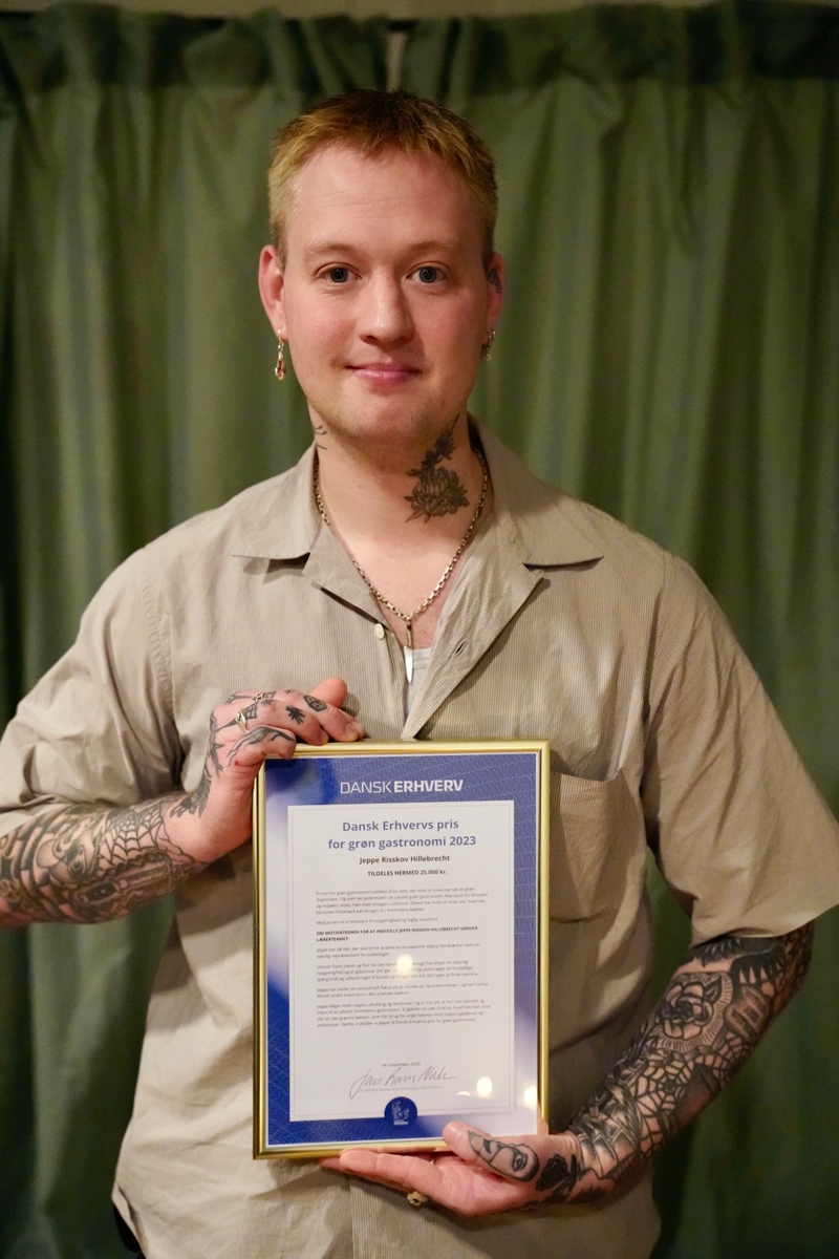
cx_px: 420
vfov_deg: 40.6
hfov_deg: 27.7
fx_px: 1702
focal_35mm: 49
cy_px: 630
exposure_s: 1/250
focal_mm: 48.7
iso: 16000
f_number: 3.5
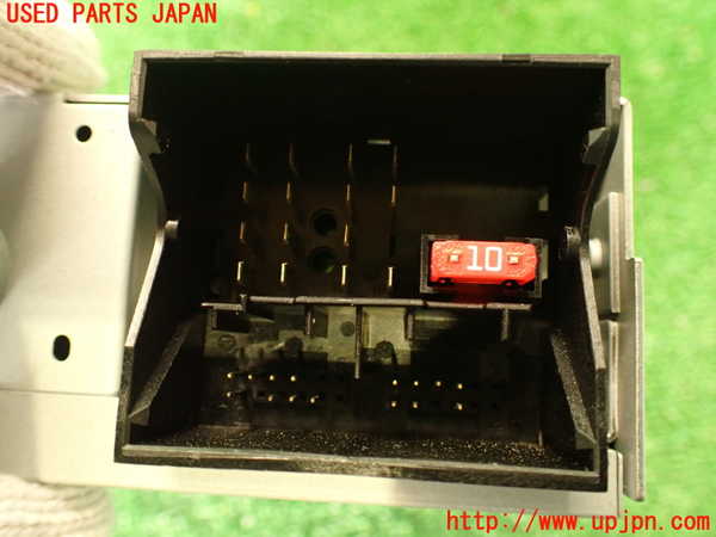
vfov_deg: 46.8
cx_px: 358
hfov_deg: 60.0
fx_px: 621
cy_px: 268
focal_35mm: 30
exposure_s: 1/25
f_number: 2.3
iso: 800
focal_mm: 5.4
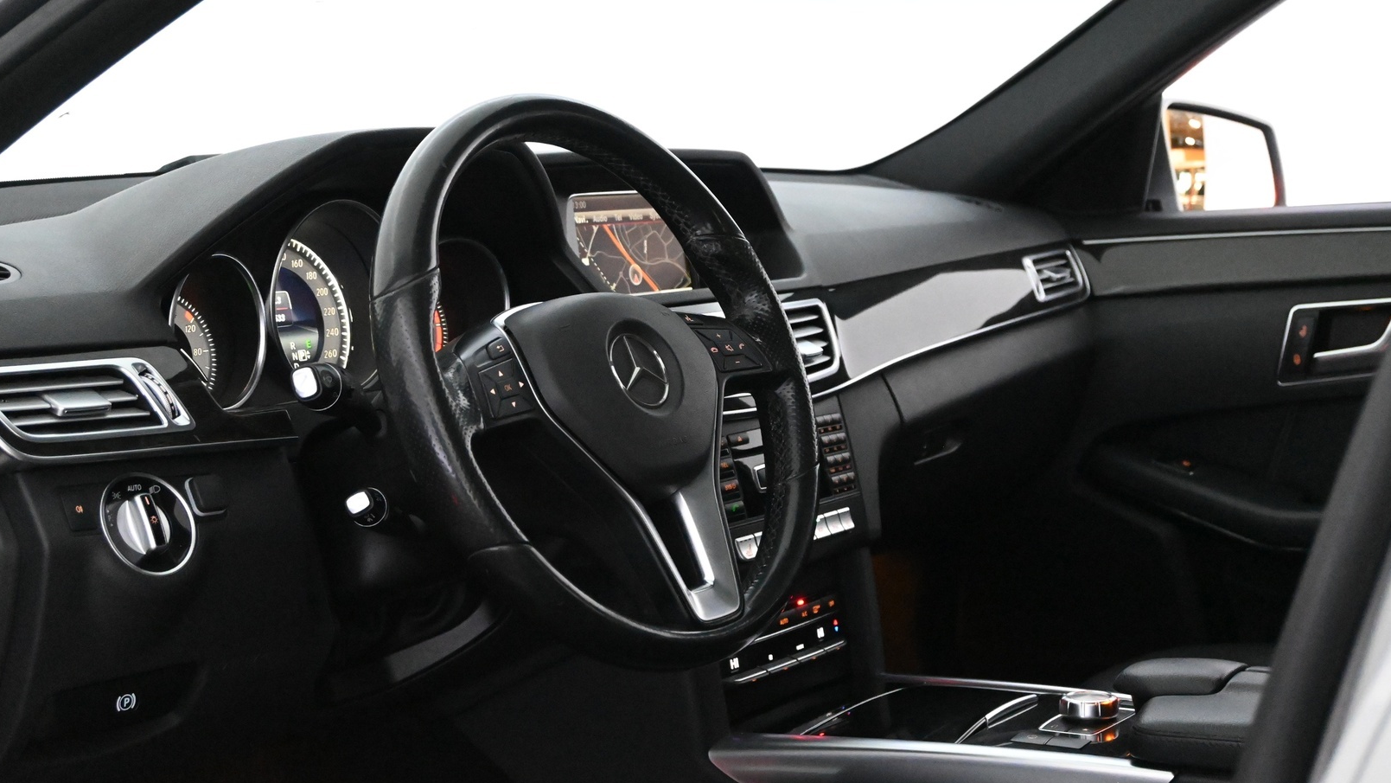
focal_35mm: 59
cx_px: 692
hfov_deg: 35.7
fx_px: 2159
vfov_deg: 20.5
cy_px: 369
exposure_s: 1/60
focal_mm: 37
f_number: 5.3
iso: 10000
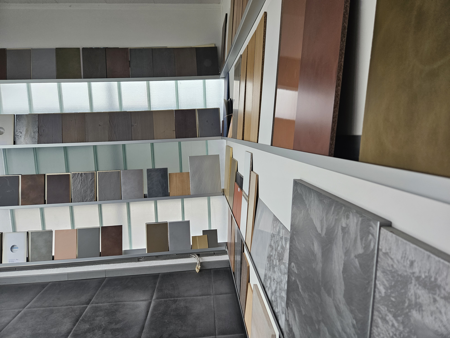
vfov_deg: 58.9
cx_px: 225
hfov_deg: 73.9
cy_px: 169
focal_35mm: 23
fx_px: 299
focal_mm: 5.4
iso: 160
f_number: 1.8
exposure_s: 1/180
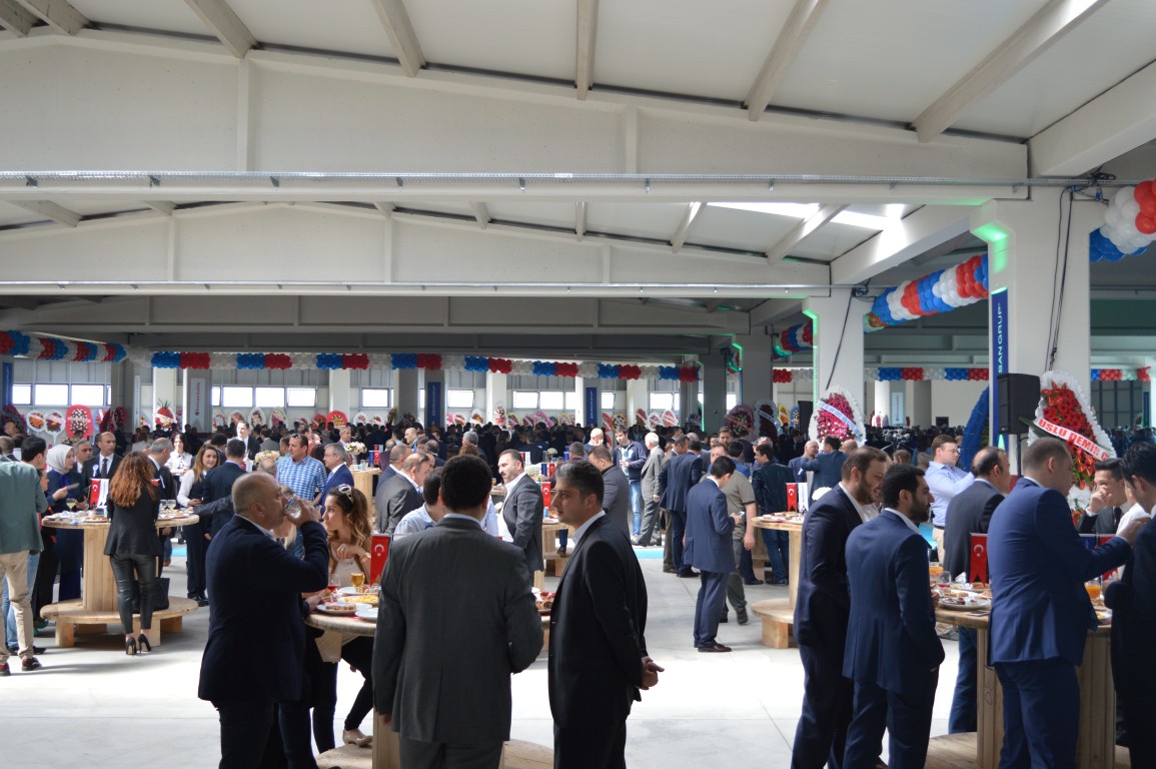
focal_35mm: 38
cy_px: 384
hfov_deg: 51.3
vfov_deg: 35.4
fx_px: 1203
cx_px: 578
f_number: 4.5
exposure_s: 1/80
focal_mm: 25
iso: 400
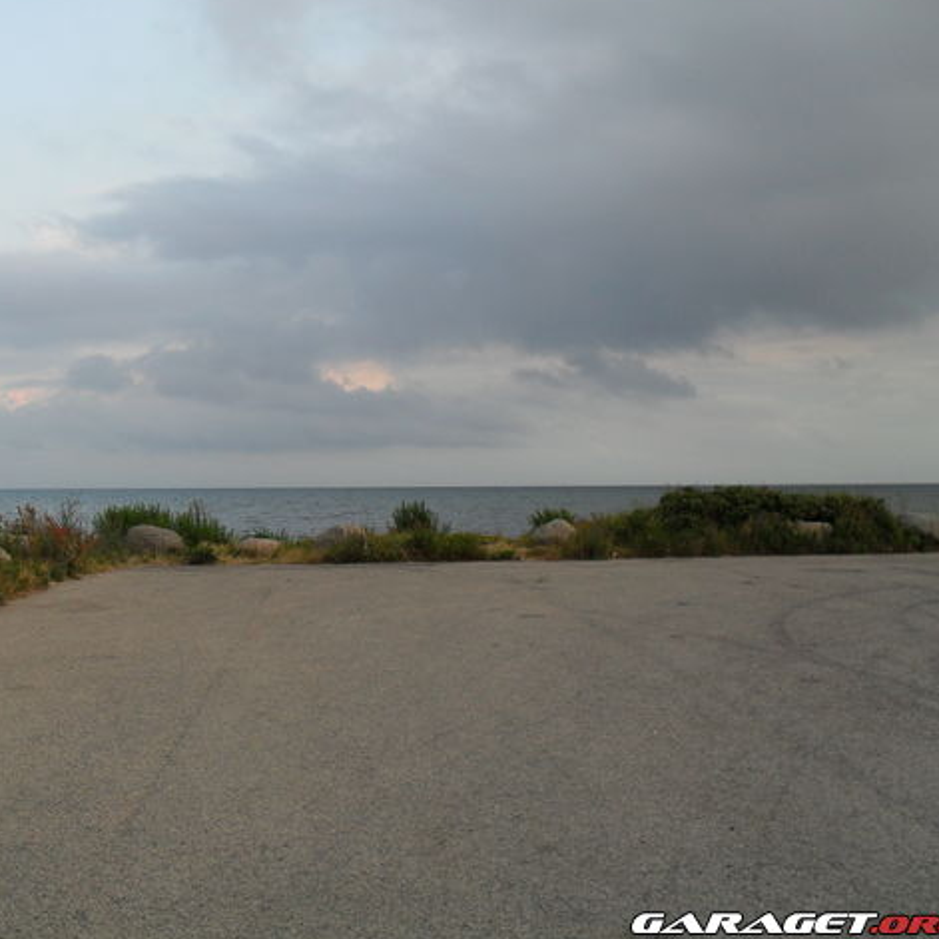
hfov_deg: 39.7
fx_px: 1289
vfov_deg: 40.0
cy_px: 465
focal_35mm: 42
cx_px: 335
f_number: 3.2
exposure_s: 1/180
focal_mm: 6.3
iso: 100
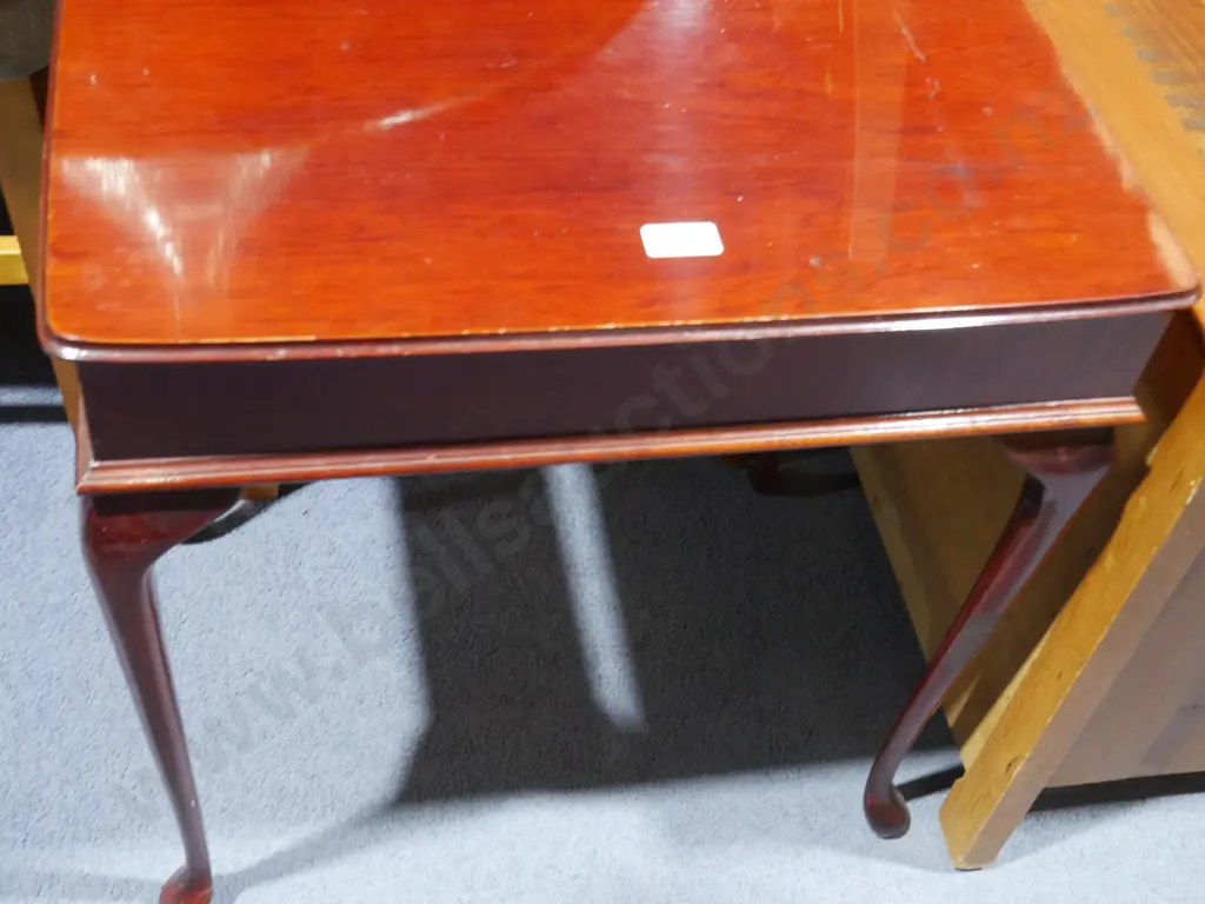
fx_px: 1532
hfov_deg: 42.9
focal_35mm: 44
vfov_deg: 32.9
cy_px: 452
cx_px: 602
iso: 2500
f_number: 5
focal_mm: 22
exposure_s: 1/60
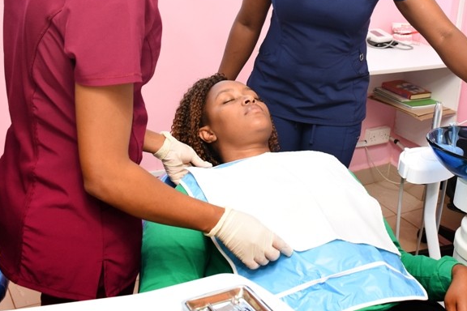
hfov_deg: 40.7
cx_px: 303
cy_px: 44
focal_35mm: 48
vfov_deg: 27.3
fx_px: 623
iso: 640
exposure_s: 1/125
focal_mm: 18
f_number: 4.5
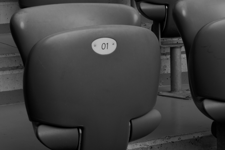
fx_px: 631
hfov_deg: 20.1
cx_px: 76
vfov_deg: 13.3
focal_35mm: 101
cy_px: -12
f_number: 7.1
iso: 200
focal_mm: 28
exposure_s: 1/125
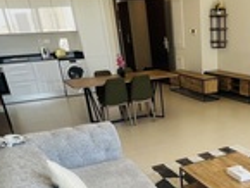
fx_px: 296
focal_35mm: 41
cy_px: 194
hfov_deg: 43.3
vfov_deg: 32.0
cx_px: 204
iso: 50
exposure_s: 1/100
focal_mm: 1.57
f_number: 1.8
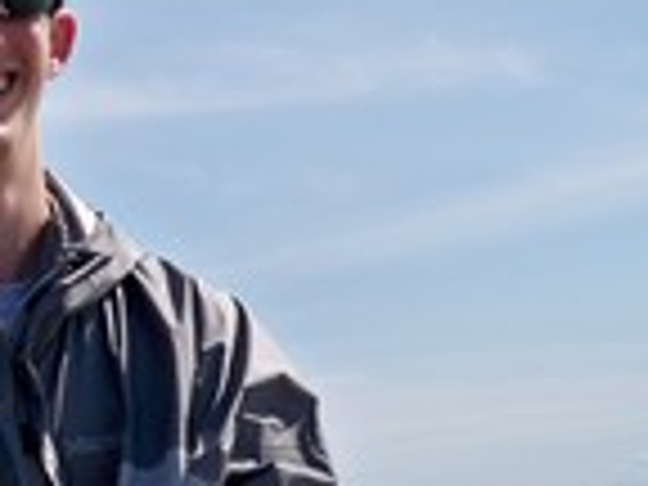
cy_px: 369
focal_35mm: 97
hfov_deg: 19.4
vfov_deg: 15.2
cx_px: -68
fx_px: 1816
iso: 64
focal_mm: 6.3
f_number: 4.7
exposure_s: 1/500
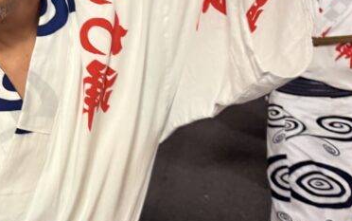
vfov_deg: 18.6
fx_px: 672
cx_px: -84
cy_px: 68
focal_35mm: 70
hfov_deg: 25.8
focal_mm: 6.76
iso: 320
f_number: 1.78
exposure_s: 1/50
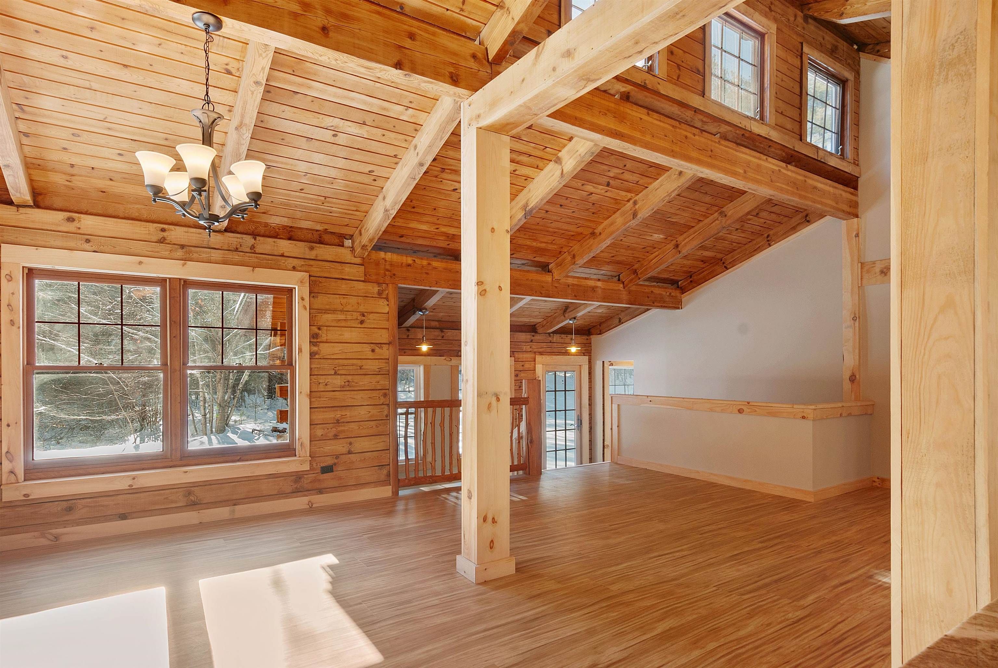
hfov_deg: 89.9
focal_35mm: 18
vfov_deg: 67.5
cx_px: 499
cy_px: 334
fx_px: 500
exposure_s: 1/2.5
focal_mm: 12
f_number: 10
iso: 200
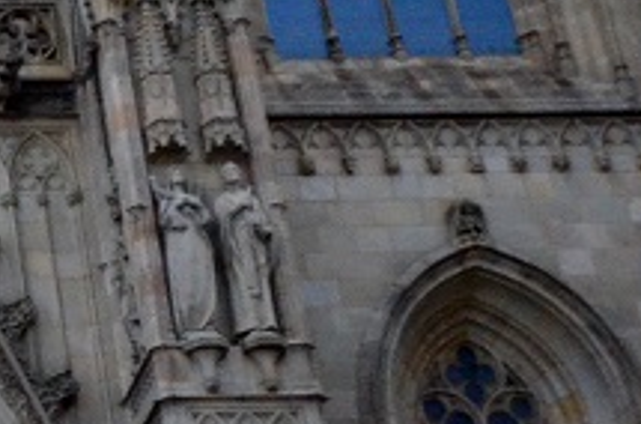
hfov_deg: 11.6
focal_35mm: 167
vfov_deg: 7.9
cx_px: -449
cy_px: -378
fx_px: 2965
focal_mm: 24
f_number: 4.5
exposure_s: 1/8000
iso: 3200
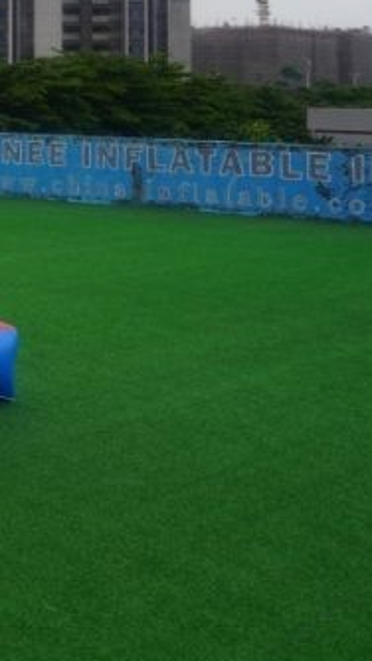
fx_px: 1350
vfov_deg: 26.3
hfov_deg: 12.1
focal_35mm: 77
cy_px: 21
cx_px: -554
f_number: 10
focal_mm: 16
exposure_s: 1/160
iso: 100
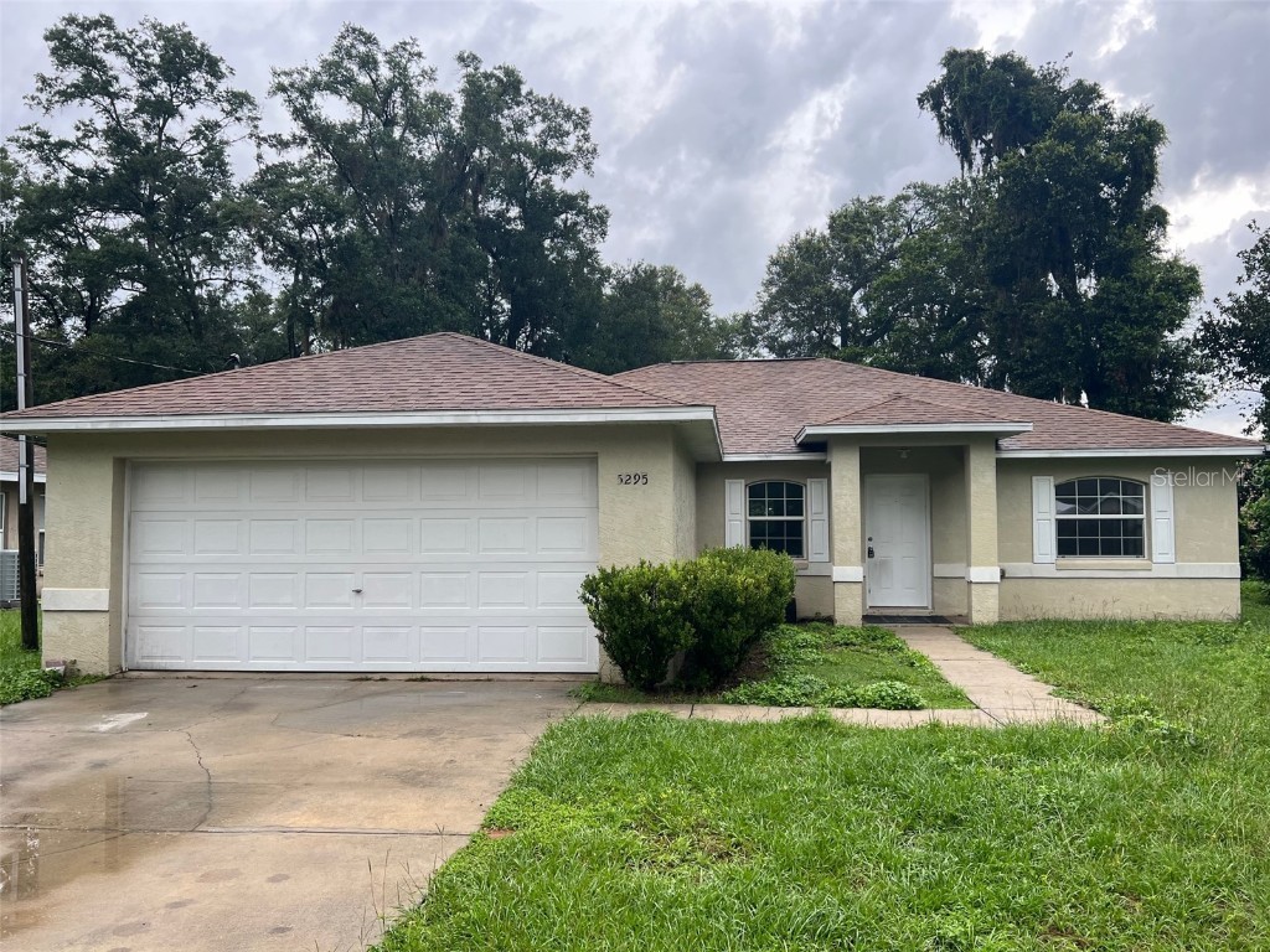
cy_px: 476
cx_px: 635
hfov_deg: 67.3
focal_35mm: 26
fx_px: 954
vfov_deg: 53.1
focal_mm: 5.7
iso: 50
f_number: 1.5
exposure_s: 1/797
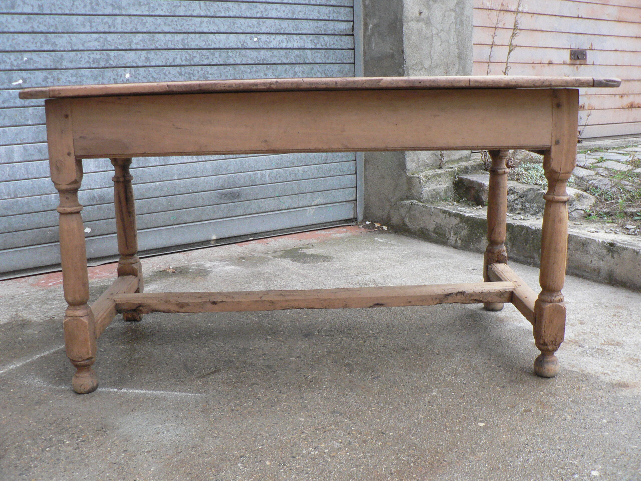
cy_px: 240
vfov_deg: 39.7
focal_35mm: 36
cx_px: 320
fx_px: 667
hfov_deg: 51.4
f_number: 2.8
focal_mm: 6
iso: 200
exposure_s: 1/25
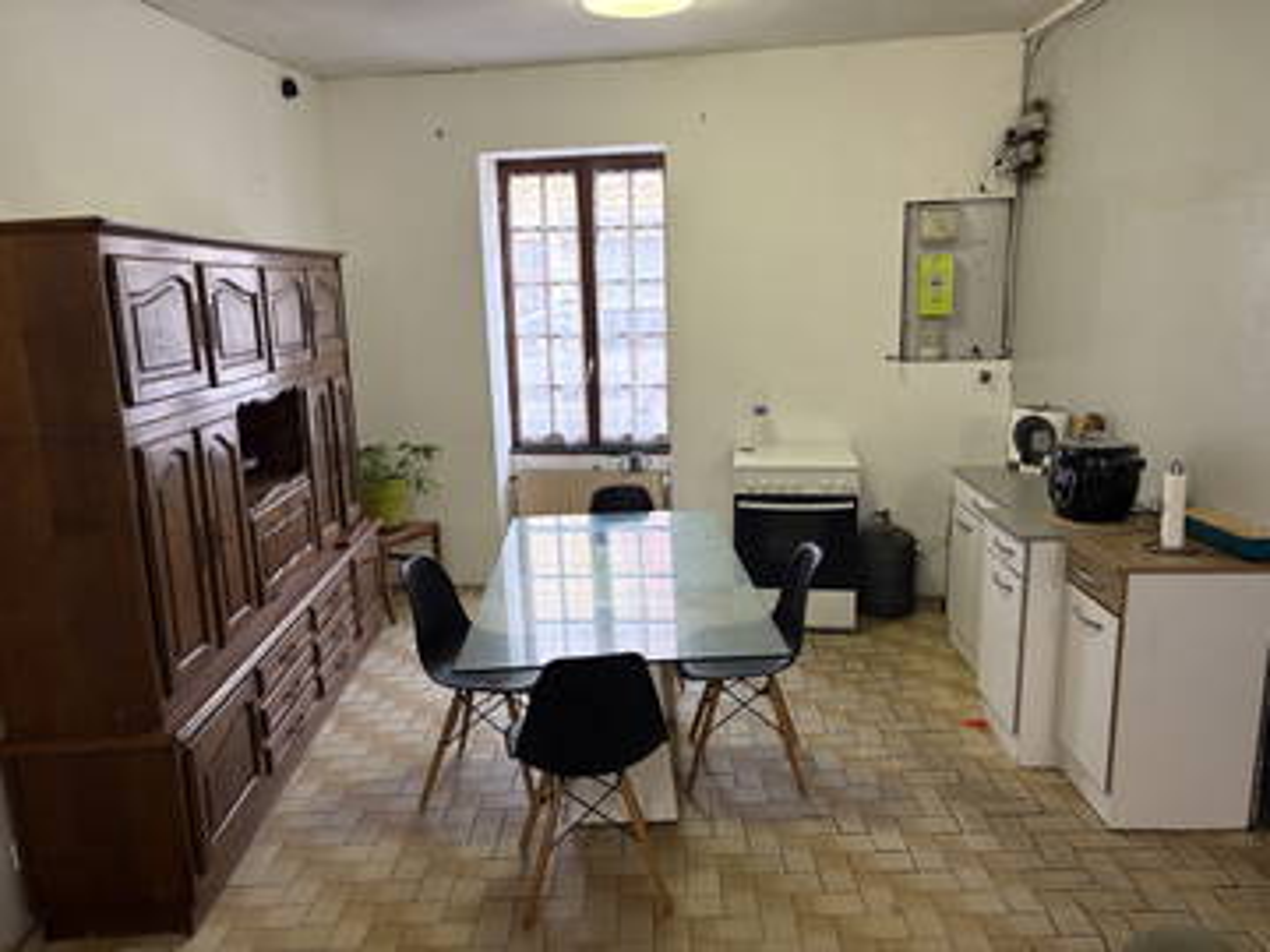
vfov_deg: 53.1
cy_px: 476
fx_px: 954
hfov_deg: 67.3
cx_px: 635
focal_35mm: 26
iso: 200
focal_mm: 5.96
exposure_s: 1/50
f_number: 1.6
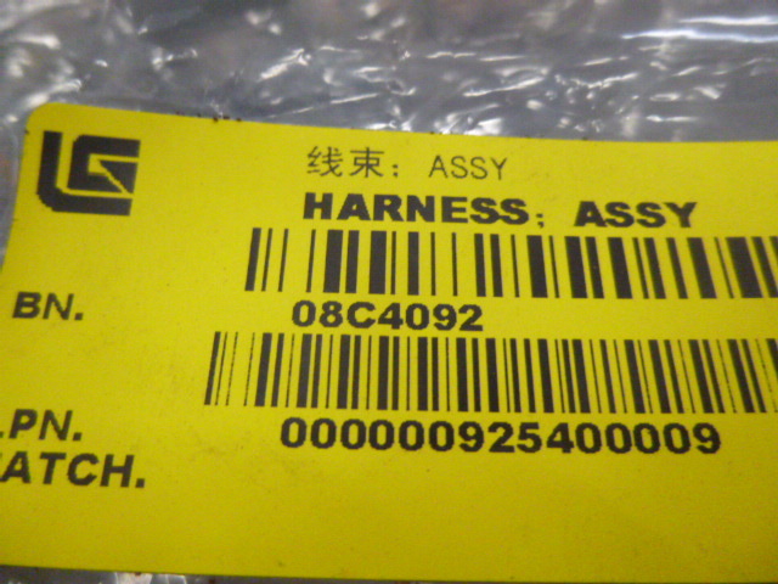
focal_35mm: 25
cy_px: 292
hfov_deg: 69.4
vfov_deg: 54.9
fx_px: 562
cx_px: 389
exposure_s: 1/40
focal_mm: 4.5
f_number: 3.1
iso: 800
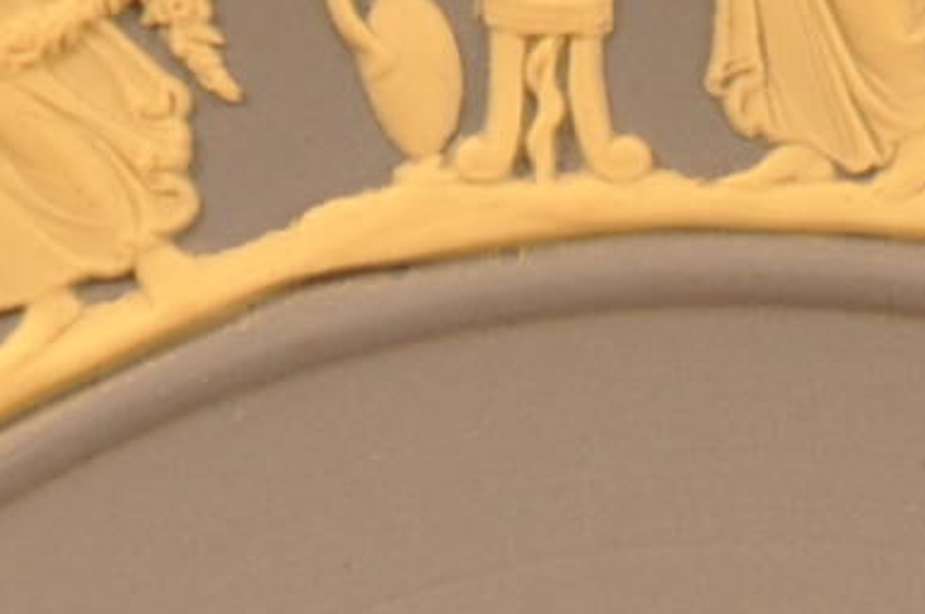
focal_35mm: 882
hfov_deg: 2.3
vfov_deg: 1.6
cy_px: 807
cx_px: 768
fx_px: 22619
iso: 250
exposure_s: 1/125
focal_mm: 105
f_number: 6.7
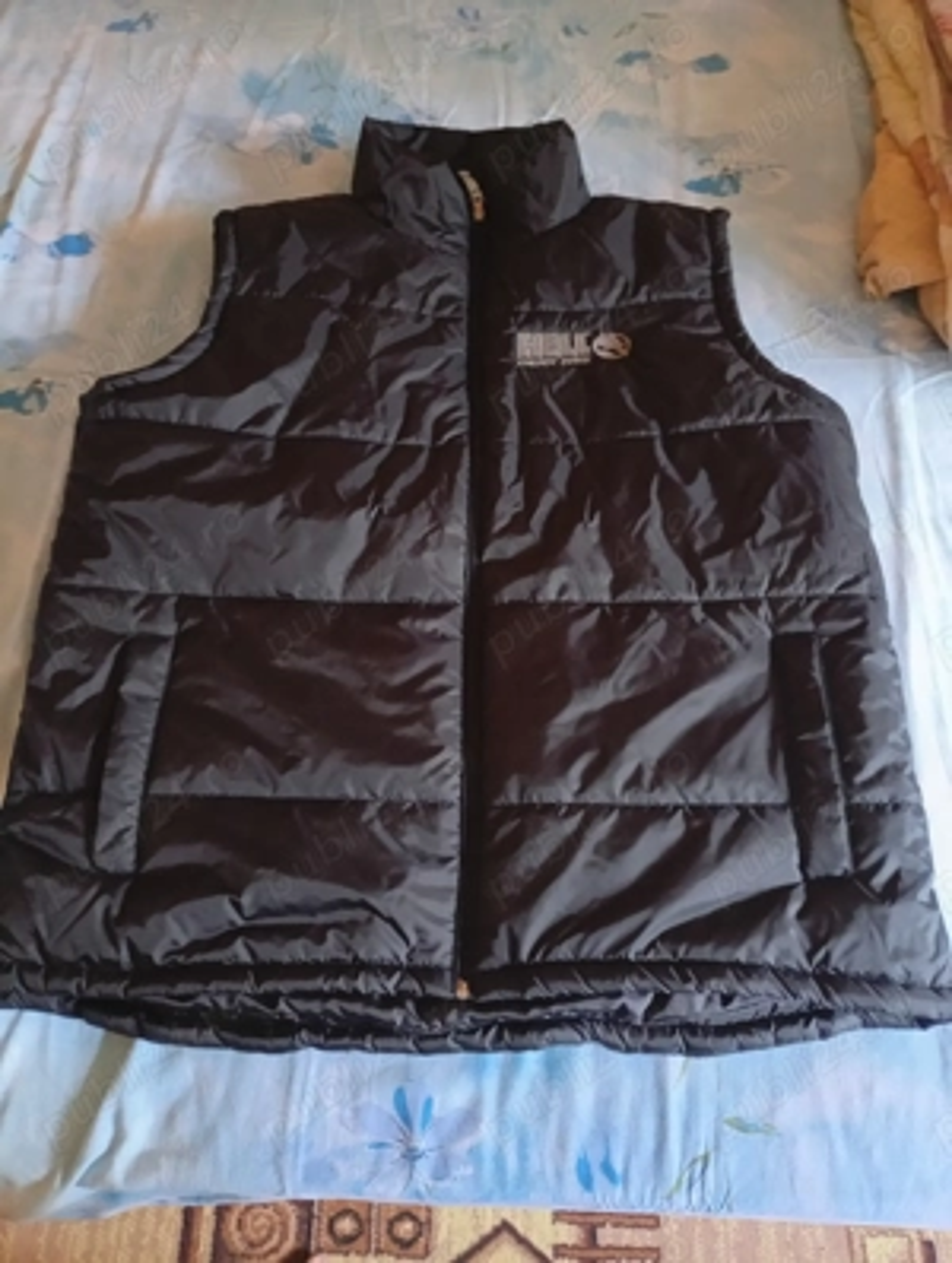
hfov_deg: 51.5
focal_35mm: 27
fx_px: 987
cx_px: 476
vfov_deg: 65.2
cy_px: 632
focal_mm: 3.84
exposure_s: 1/20
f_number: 1.8
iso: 662
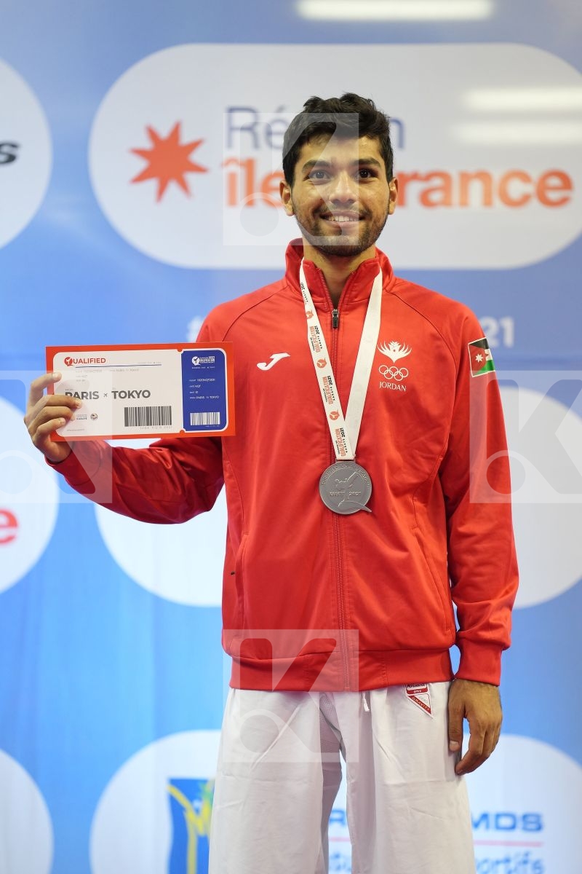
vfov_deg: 10.3
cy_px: 437
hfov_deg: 6.9
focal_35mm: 200
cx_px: 291
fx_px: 4850
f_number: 2.8
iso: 1250
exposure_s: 1/250
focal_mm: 200
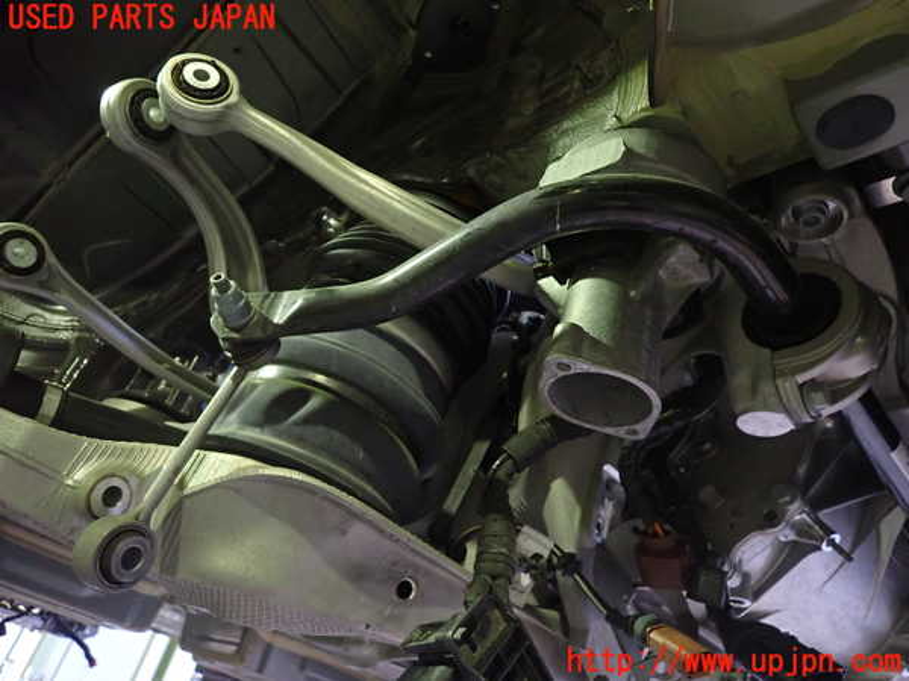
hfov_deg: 69.4
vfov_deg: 54.9
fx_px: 656
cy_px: 340
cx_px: 454
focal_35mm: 25
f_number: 2
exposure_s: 1/20
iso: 800
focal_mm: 4.5
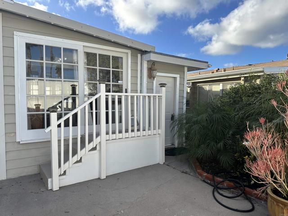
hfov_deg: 71.6
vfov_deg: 56.8
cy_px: 108
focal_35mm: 24
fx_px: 200
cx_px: 144
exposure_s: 1/2299
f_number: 1.78
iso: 80
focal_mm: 6.86
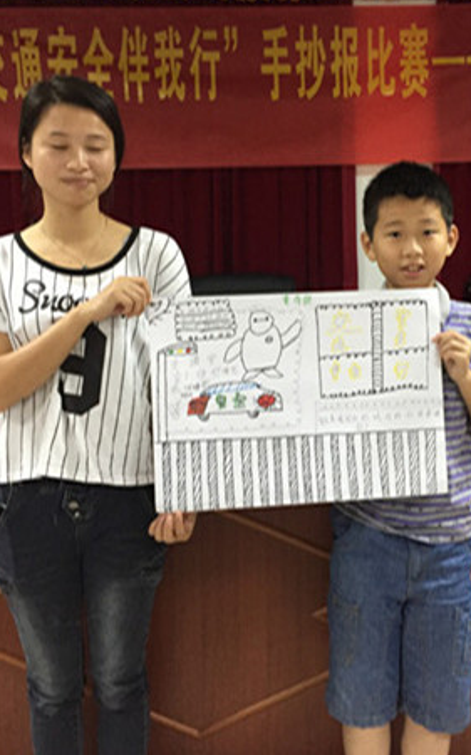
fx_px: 843
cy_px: 332
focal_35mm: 41
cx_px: 317
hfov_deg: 31.0
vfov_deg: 48.1
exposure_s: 1/33
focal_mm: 4.15
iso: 250
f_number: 2.2
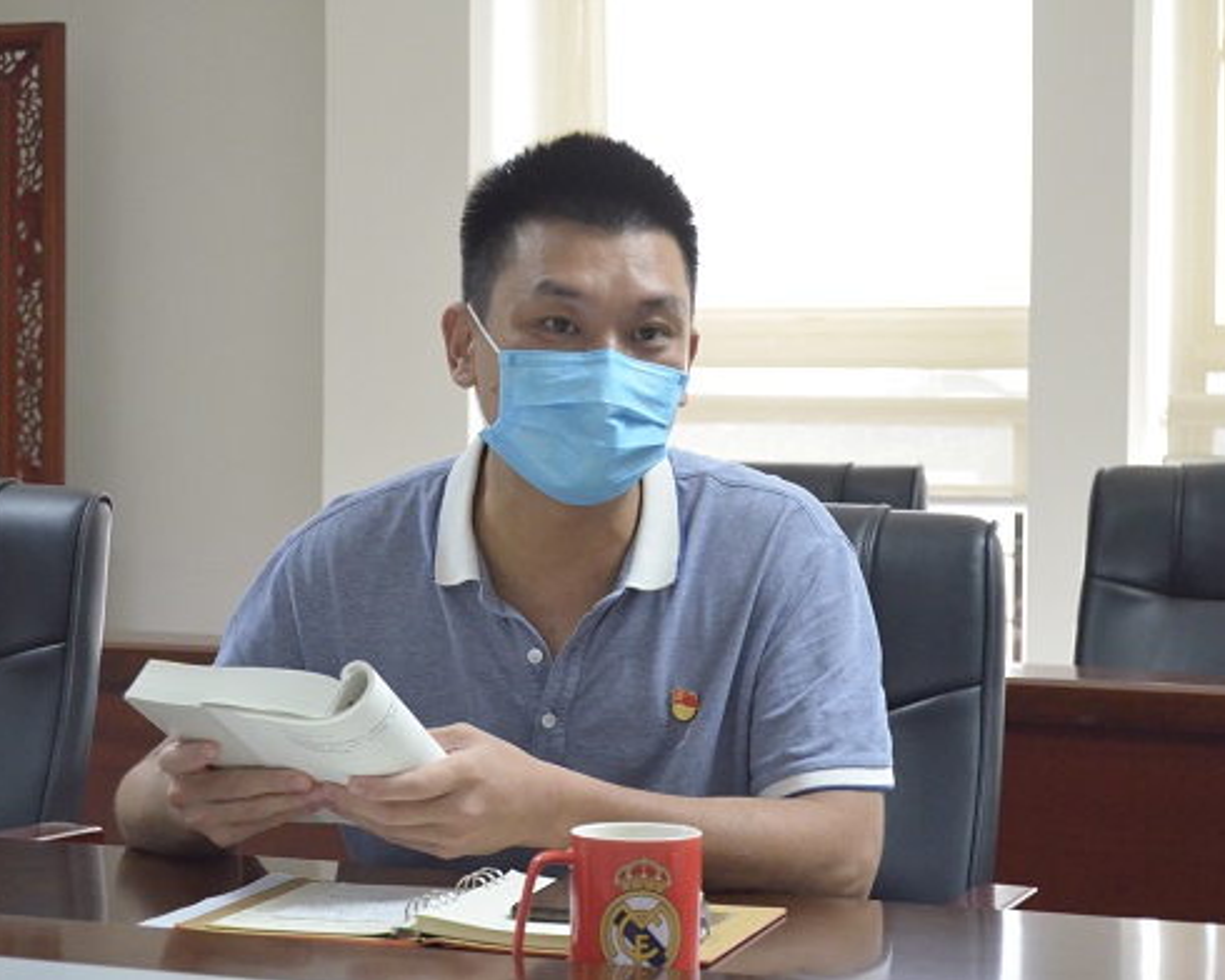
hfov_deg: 20.2
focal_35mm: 95
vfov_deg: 16.3
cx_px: 535
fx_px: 3429
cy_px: 491
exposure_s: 1/80
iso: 4500
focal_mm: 55
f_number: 5.6
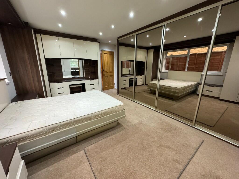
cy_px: 90
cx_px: 120
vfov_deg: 85.7
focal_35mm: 14
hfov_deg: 102.1
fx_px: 97
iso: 320
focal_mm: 2.22
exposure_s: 1/100
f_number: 2.2
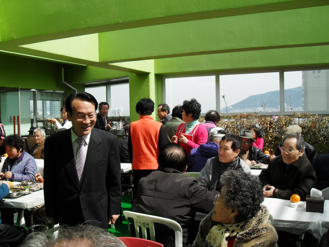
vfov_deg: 36.0
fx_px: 380
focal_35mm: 40
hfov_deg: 46.8
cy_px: 124
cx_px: 164
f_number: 3
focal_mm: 7
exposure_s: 1/1000
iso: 100
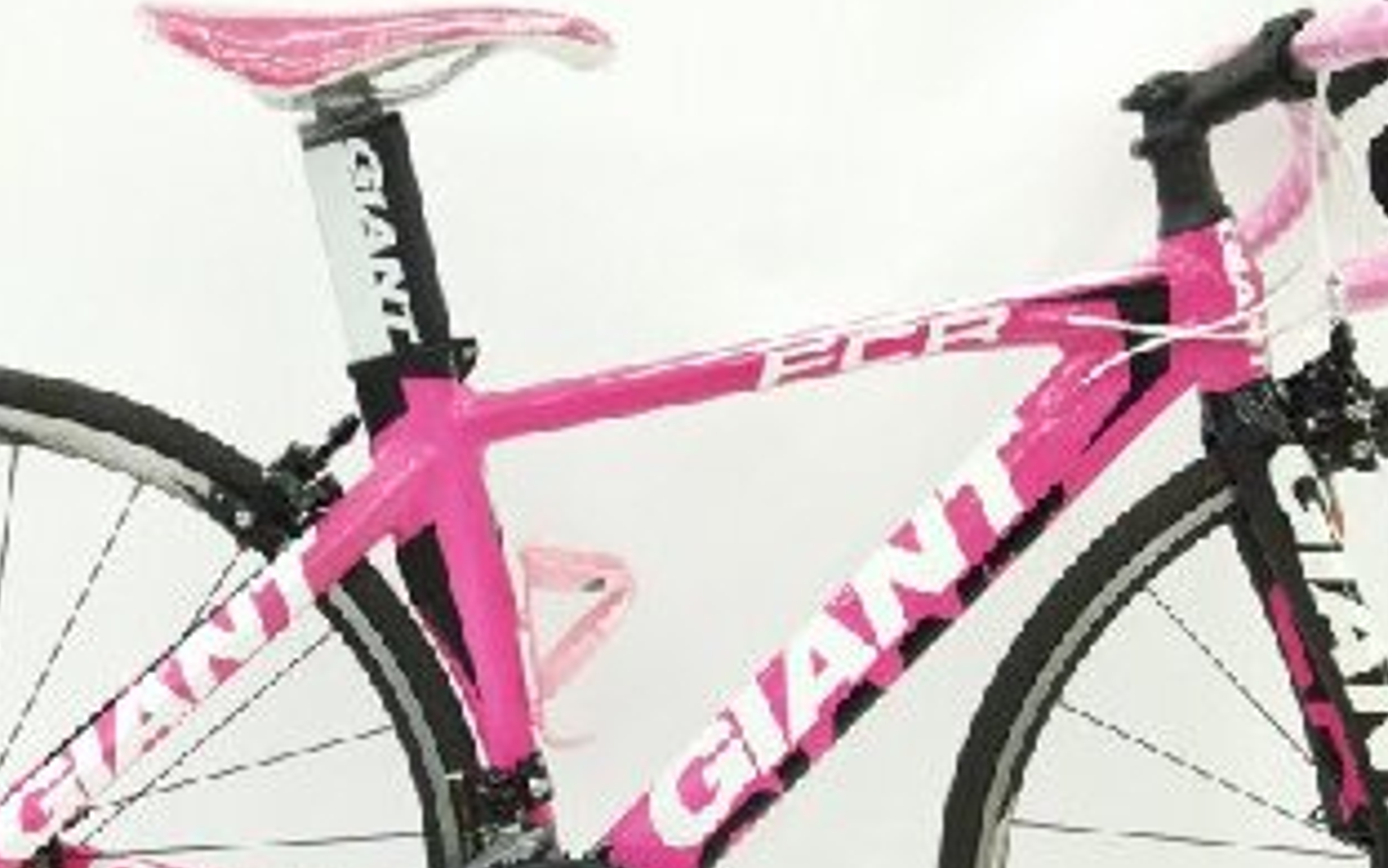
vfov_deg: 23.0
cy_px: 761
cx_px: 685
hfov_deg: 36.9
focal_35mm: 55
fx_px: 2081
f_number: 1.79
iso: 1300
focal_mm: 4.71
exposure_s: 1/700
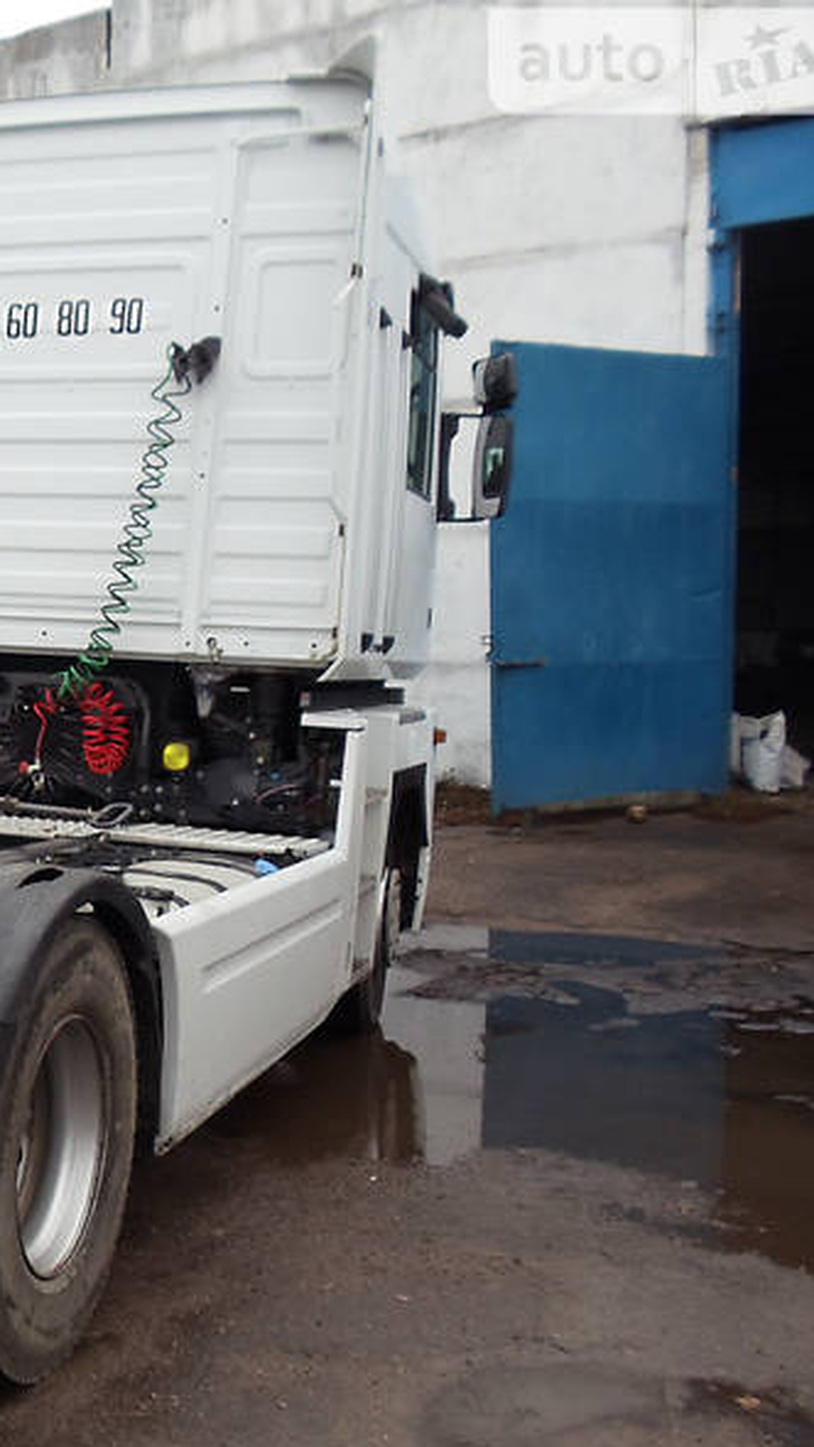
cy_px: 716
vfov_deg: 32.4
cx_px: -103
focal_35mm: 65
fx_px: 2493
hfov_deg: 17.8
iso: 80
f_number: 3.5
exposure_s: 1/60
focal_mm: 6
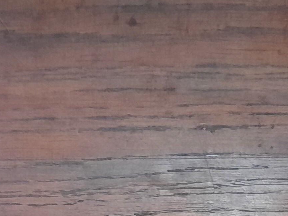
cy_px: 295
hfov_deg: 17.1
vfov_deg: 12.4
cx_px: 118
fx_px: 957
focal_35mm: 115
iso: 400
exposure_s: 1/25
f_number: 2
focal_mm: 4.6
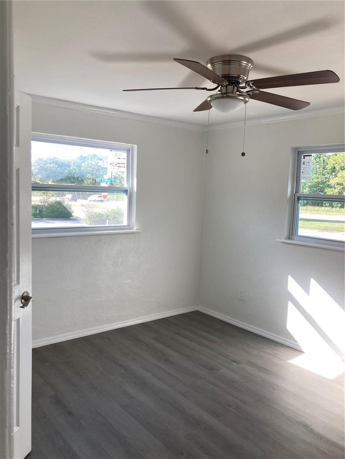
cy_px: 230
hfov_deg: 49.7
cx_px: 172
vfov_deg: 63.4
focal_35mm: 28
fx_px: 372
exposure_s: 1/120
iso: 25
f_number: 1.8
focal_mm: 3.99
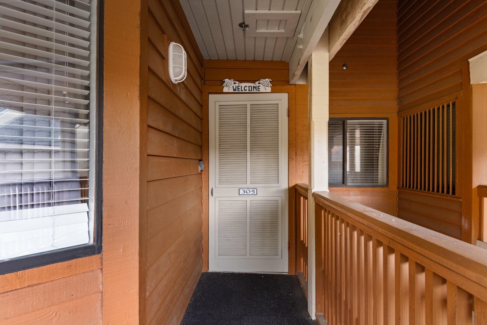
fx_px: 257
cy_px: 162
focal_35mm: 19
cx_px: 244
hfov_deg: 86.9
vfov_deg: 64.6
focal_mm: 13
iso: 100
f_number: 4.8
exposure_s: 2.5
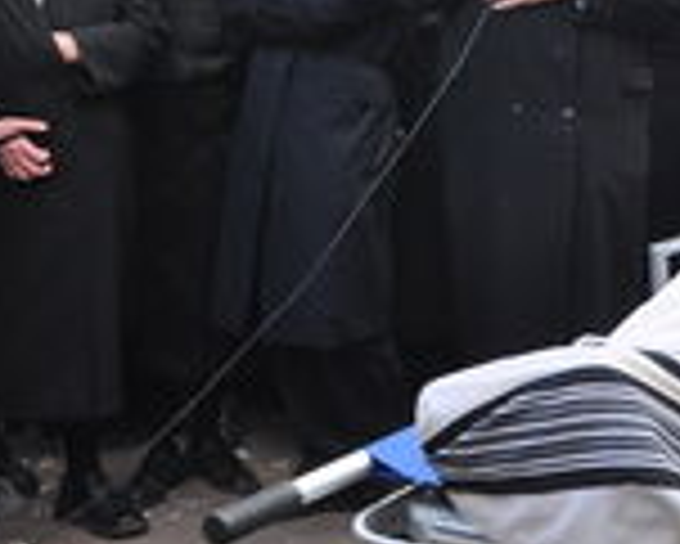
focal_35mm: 97
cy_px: 83
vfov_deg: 15.7
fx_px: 1953
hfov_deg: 19.3
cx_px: 653
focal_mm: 26
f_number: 9
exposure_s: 1/200
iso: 500
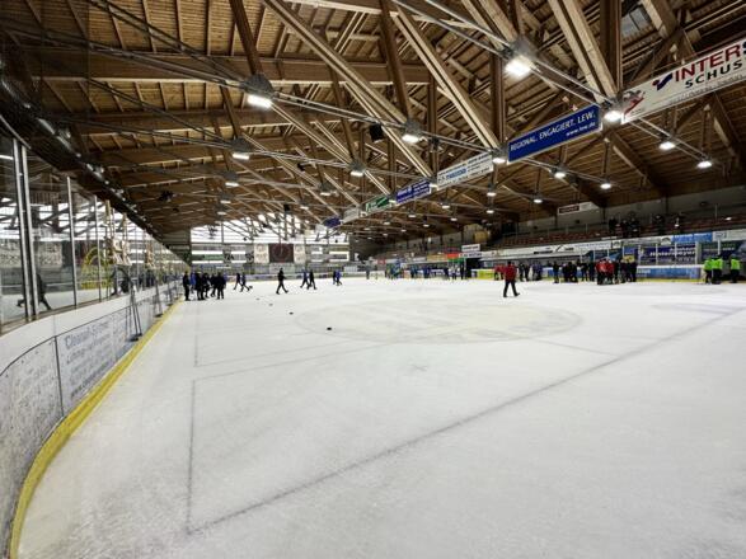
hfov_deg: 102.1
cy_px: 280
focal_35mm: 14
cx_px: 373
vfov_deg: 85.7
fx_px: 302
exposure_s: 1/100
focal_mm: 2.22
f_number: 2.2
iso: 64
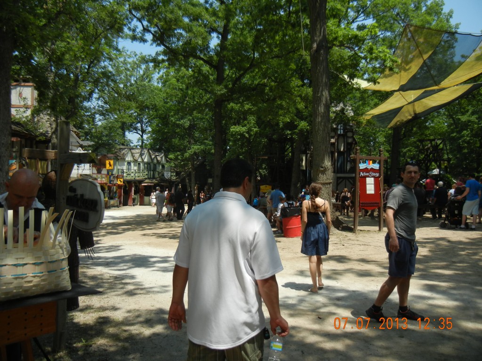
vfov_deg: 46.8
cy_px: 180
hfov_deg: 60.0
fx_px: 418
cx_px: 241
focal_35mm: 30
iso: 160
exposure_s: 1/320
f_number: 7
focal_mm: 5.4
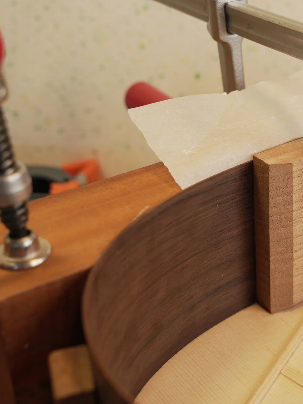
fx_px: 802
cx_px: 292
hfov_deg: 20.8
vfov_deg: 28.3
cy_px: 205
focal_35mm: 69
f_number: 5
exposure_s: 1/50
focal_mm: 46.5
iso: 160
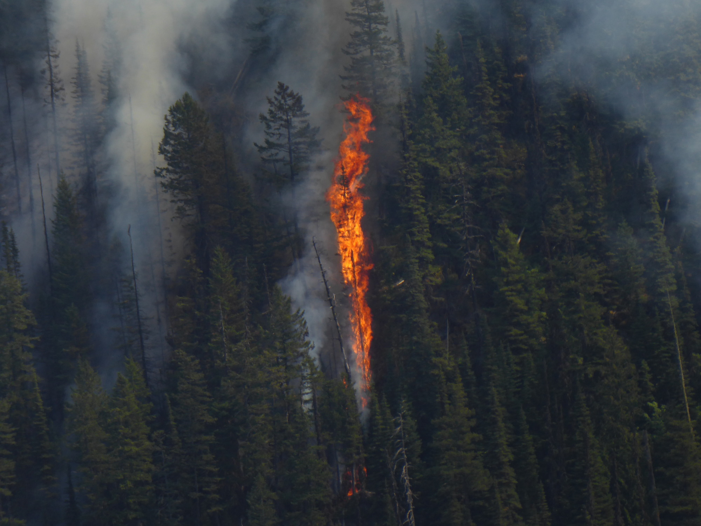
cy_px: 263
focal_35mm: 720
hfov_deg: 2.8
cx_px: 350
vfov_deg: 2.1
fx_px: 14581
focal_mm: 129
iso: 80
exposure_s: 1/320
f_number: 6.4
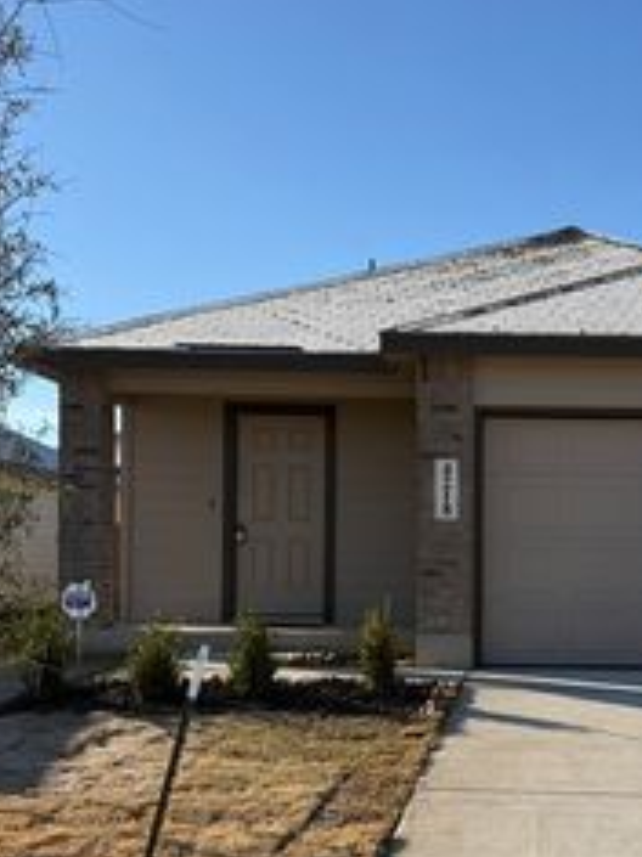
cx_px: 558
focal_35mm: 51
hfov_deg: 27.7
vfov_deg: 37.2
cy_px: 563
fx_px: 1262
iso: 80
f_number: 1.78
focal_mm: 6.76
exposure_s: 1/4405
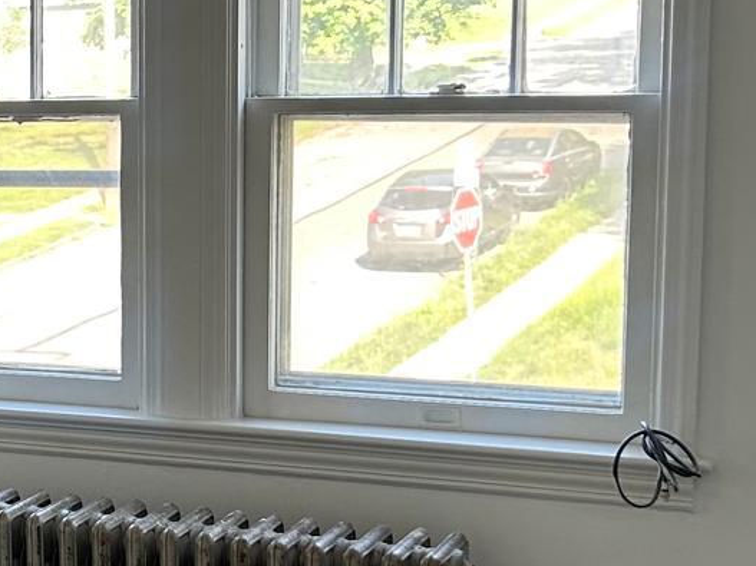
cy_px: 361
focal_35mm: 101
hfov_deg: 18.2
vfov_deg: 14.6
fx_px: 2205
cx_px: -215
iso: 80
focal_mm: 5.7
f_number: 1.5
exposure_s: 1/121
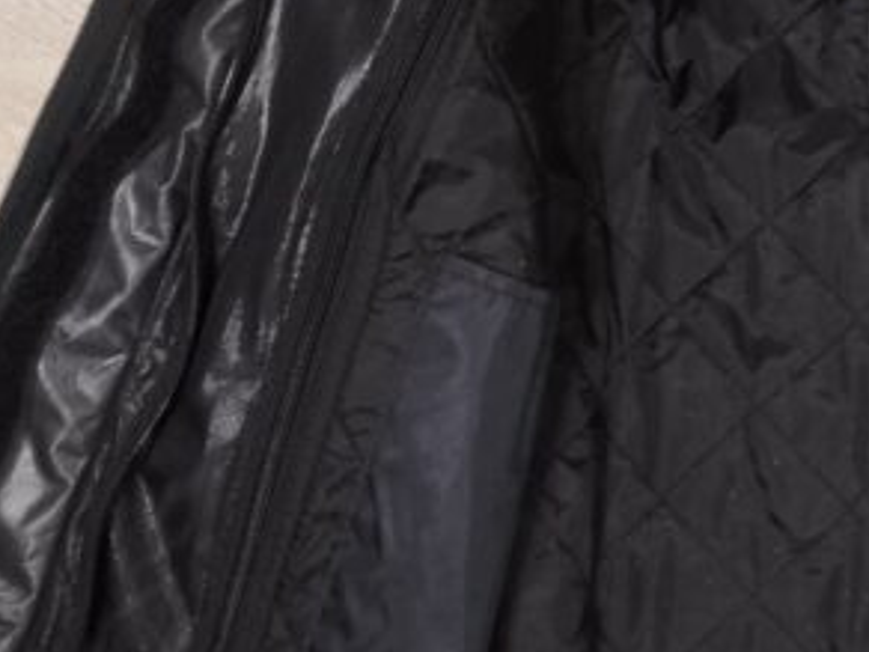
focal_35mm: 63
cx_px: 940
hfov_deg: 28.2
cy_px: 238
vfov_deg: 23.2
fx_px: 1582
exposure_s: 1/33.3
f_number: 1.7
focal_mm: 5.35
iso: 1000
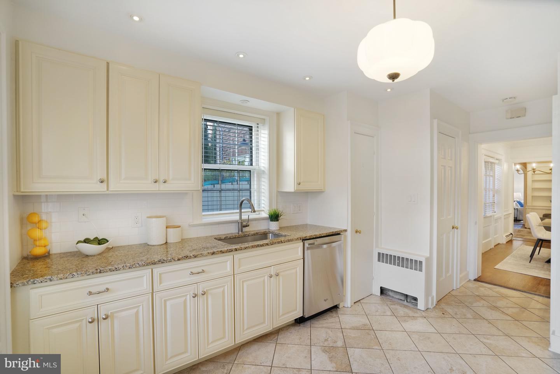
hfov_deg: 96.7
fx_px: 249
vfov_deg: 73.8
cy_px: 187
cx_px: 280
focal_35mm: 16
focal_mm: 16
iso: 1250
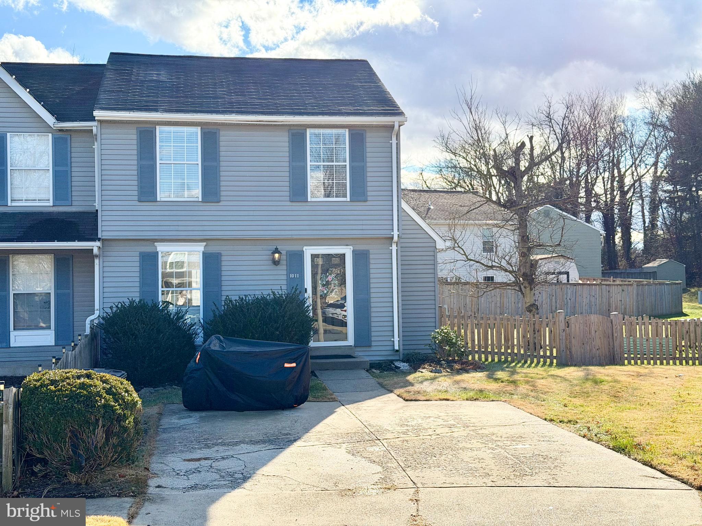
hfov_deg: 39.7
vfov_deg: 30.3
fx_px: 973
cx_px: 351
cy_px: 263
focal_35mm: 48
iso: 100
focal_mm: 6.76
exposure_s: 1/4587
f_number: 1.78
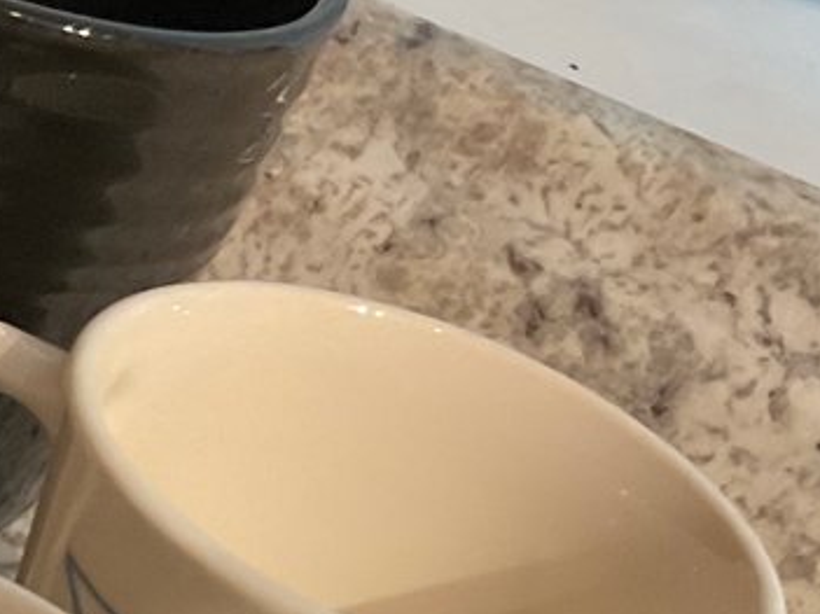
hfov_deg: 13.9
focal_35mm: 125
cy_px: 797
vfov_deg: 11.5
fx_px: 2960
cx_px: -679
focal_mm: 3
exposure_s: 1/30
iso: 320
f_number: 1.8
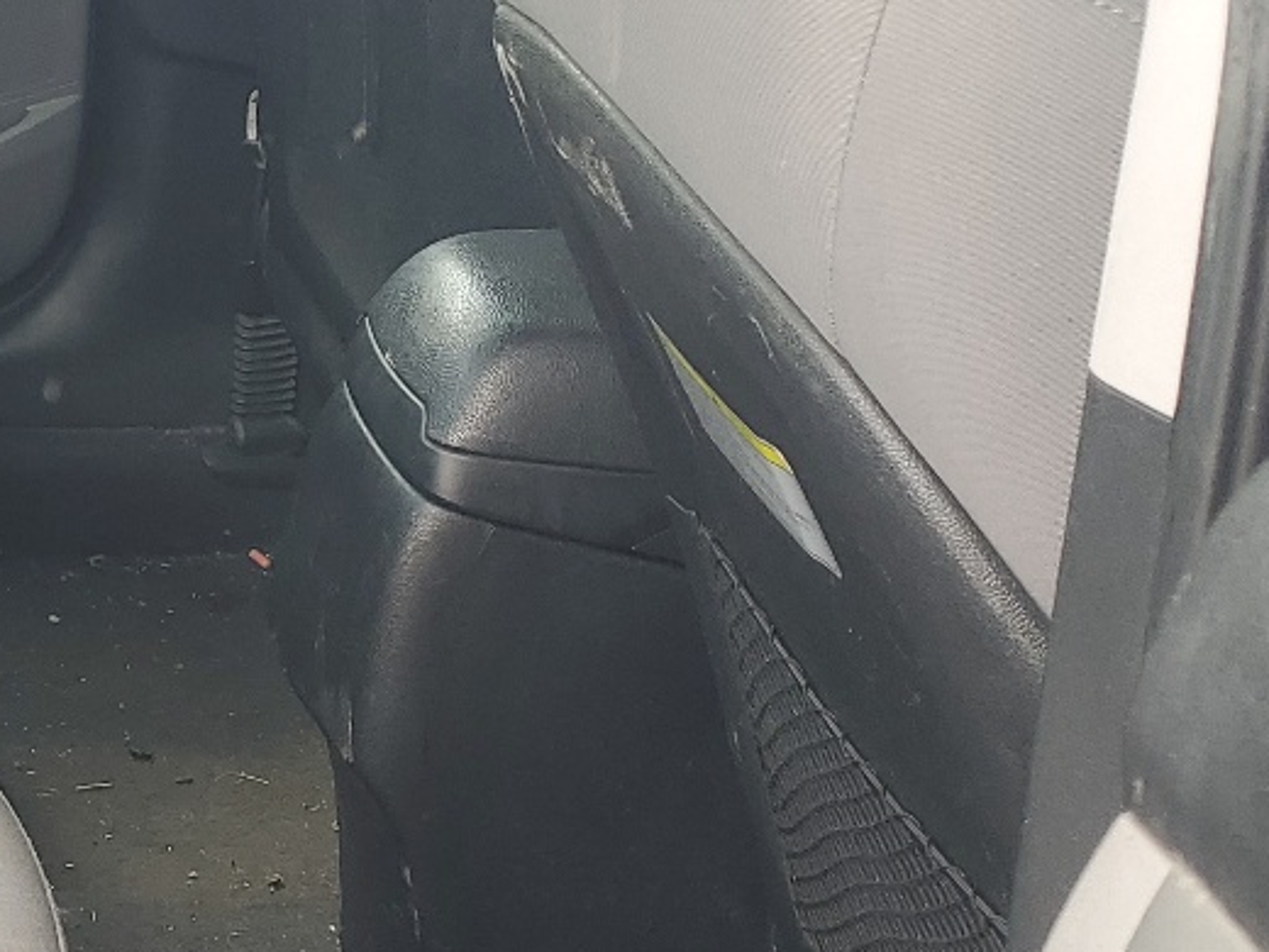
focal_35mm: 80
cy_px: 554
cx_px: -307
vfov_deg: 18.4
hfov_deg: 22.3
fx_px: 2933
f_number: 1.5
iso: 50
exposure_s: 1/152
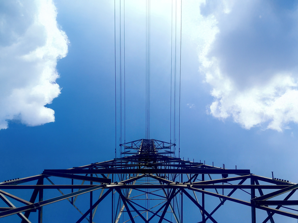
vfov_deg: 49.7
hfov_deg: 63.4
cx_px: 149
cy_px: 112
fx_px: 241
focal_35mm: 28
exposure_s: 1/5051
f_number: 1.8
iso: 25
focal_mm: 4
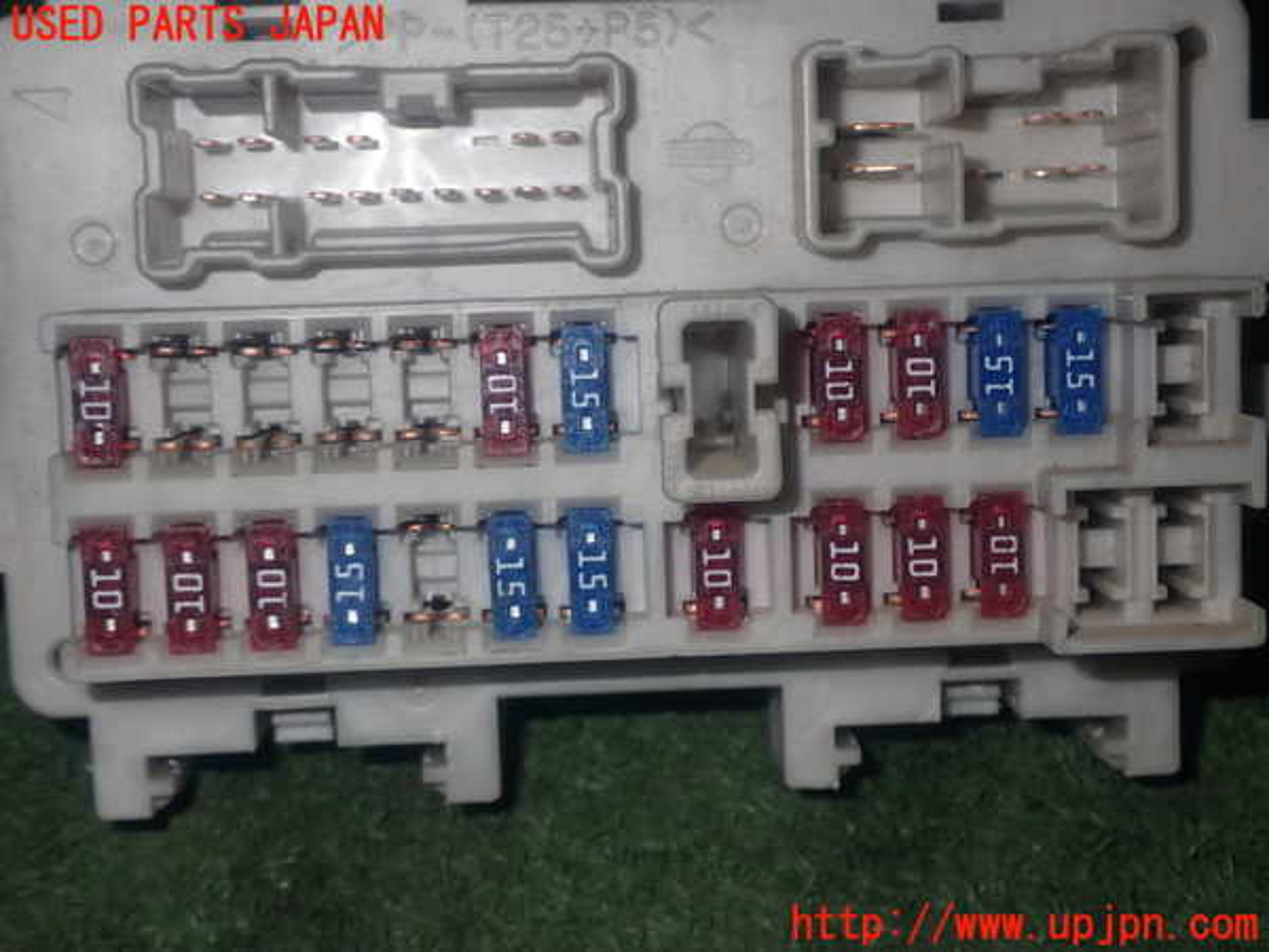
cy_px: 476
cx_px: 634
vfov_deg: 25.2
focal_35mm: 58
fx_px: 2126
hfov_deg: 33.2
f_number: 10
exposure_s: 1/60
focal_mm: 10.35
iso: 200
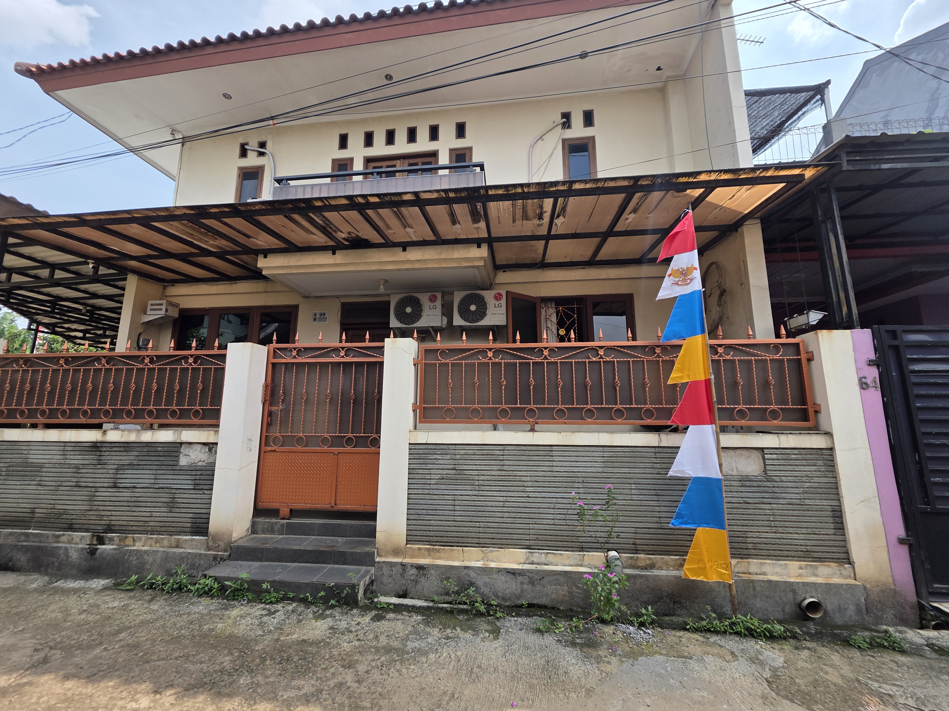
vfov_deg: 89.9
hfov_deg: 106.2
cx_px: 474
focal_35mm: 13
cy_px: 356
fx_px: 356
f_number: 1.9
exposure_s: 1/1027
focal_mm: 2.2
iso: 40
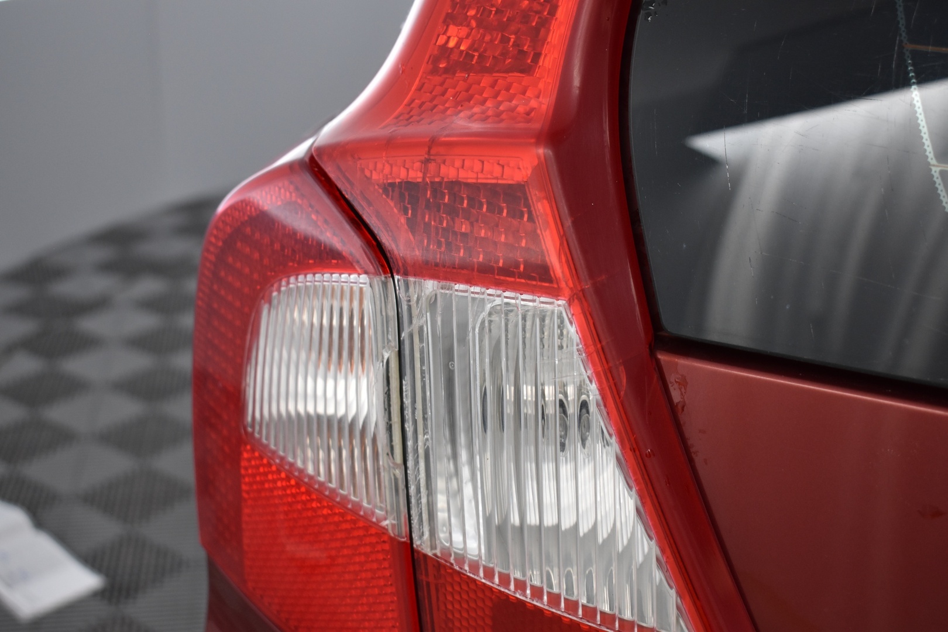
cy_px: 316
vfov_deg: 28.1
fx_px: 1264
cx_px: 474
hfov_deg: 41.1
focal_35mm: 48
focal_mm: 32
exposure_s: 1/50
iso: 800
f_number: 4.5
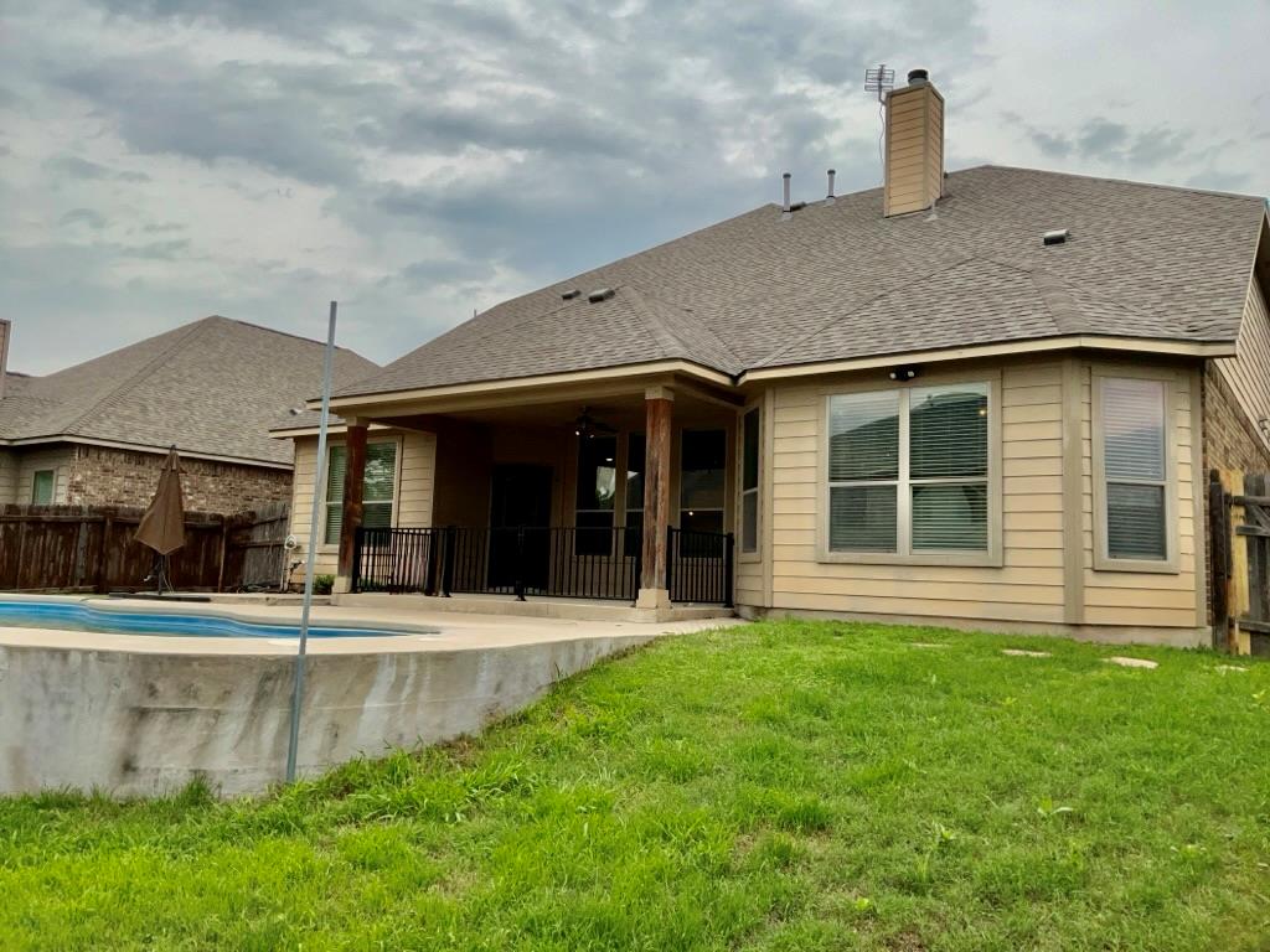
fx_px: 991
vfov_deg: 51.4
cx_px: 635
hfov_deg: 65.3
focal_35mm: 27
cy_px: 476
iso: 25
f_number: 1.8
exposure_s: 1/1786
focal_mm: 3
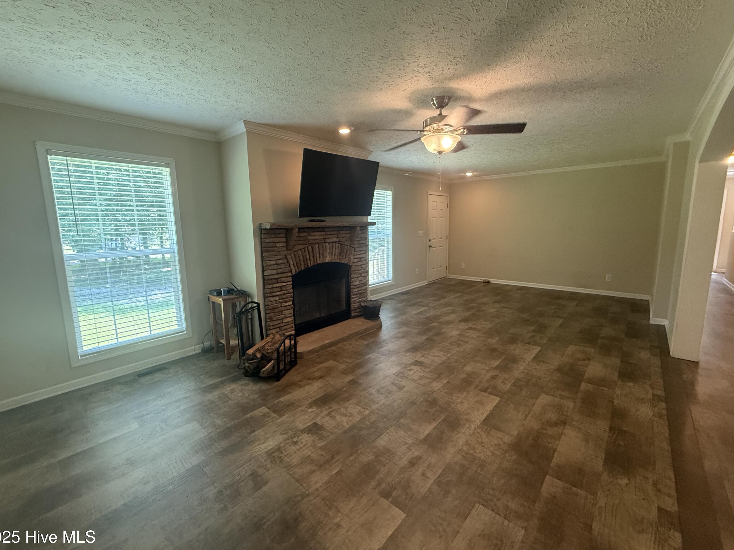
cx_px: 363
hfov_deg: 98.2
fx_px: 318
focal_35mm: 15
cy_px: 269
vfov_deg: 81.7
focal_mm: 2.22
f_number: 2.2
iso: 500
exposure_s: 1/120
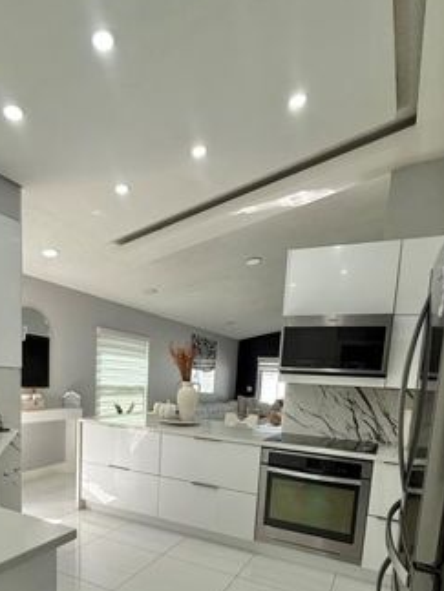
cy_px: 432
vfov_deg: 69.8
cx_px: 193
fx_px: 393
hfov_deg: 58.7
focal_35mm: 23
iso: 50
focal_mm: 2.22
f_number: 2.2
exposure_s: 1/129
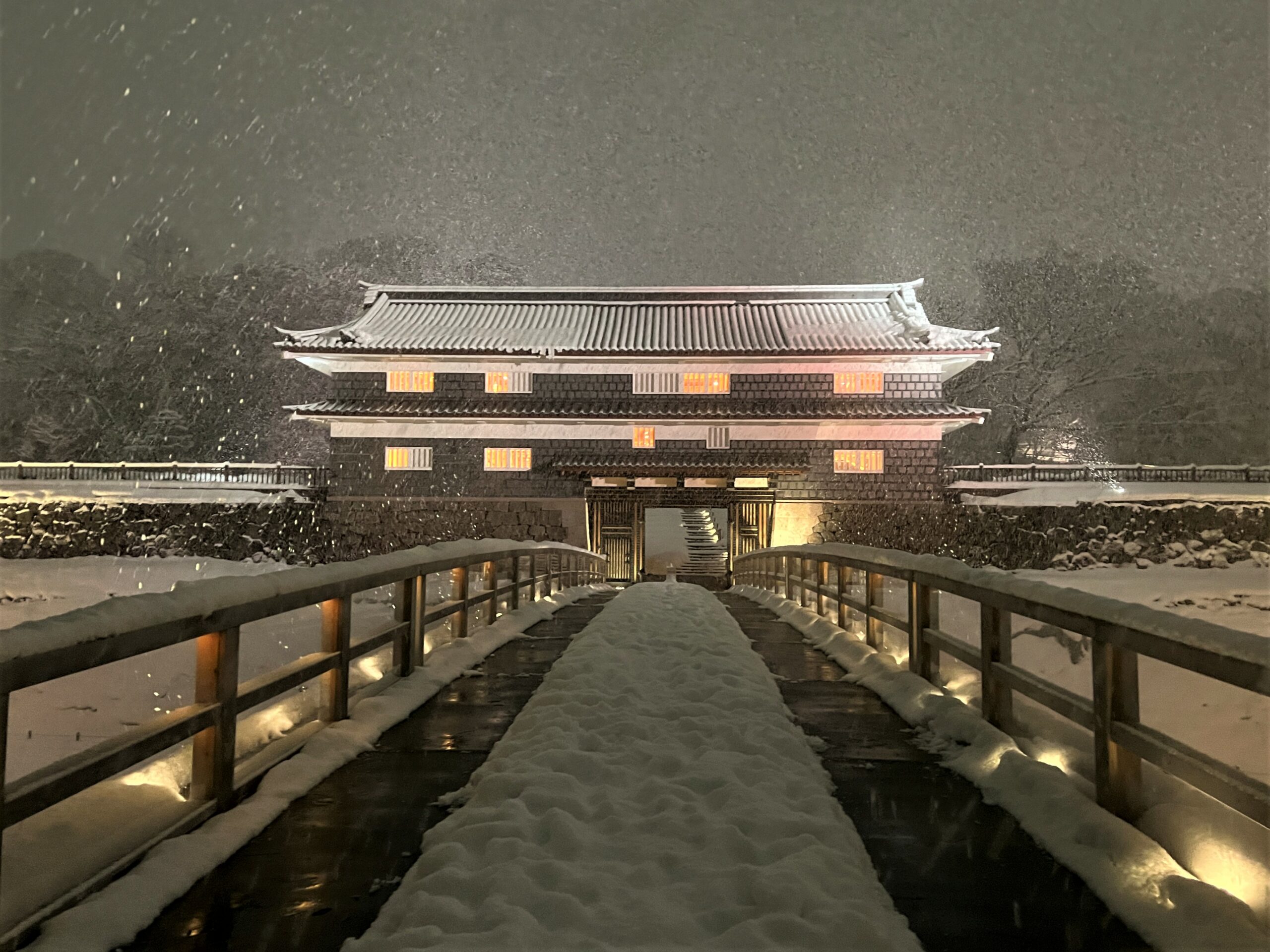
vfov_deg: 53.1
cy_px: 476
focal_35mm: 26
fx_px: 954
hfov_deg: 67.3
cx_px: 635
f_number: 1.5
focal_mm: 5.7
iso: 640
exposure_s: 1/30
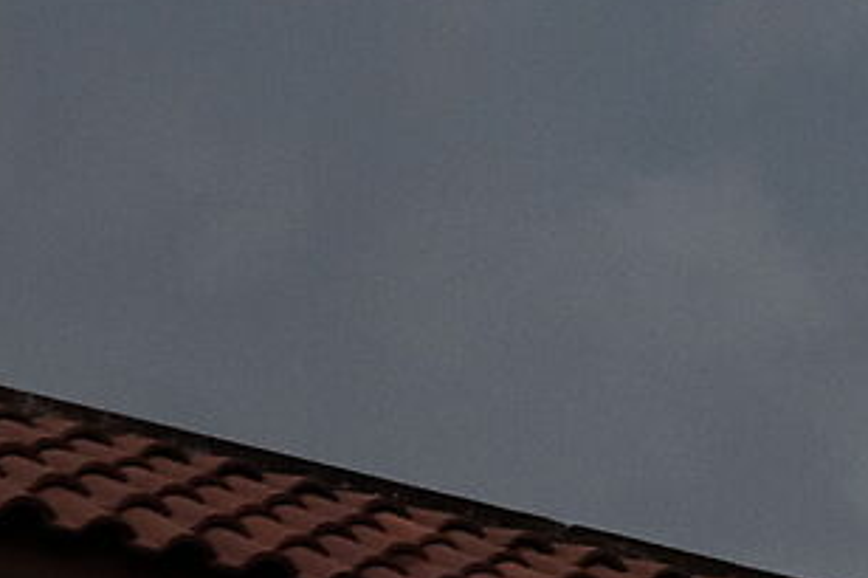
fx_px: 7133
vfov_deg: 4.6
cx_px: 2787
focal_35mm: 296
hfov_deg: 6.3
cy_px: 1246
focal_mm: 25.4
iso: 400
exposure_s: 1/50
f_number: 3.2
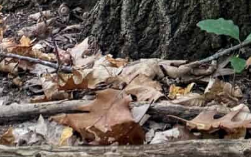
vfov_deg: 6.3
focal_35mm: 163
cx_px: 420
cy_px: -519
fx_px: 1115
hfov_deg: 12.0
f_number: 1.78
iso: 200
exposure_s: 1/121
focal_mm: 6.76
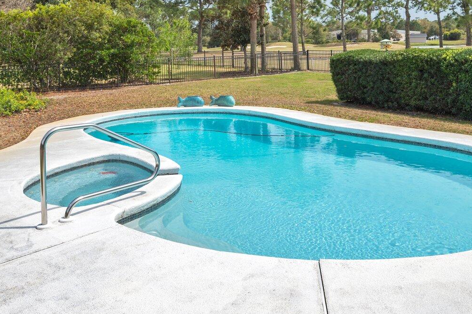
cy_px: 51
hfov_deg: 51.9
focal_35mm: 37
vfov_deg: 34.5
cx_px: 233
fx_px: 485
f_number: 9
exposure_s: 1/500
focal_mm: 18
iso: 100
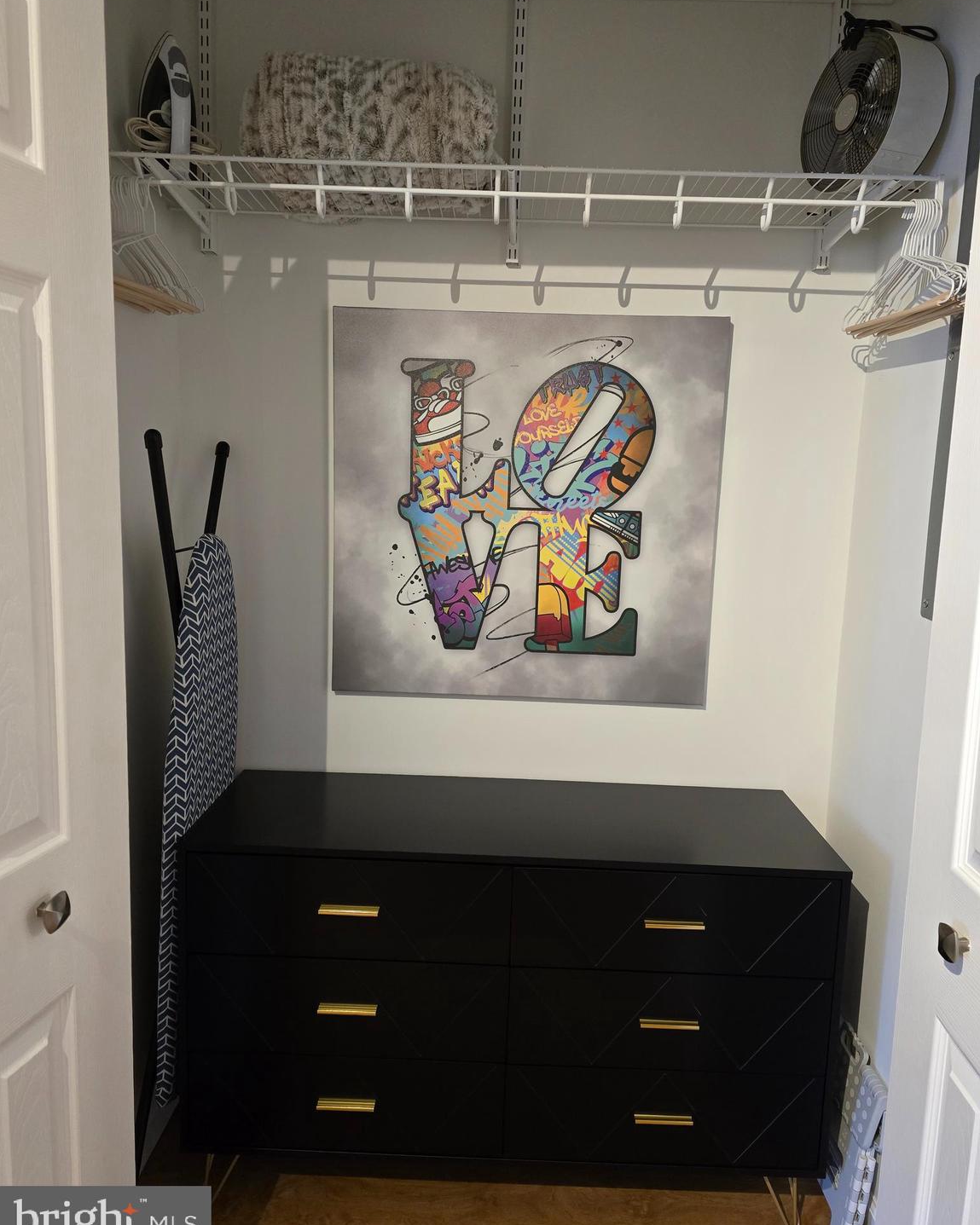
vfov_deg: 70.3
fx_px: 870
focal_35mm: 24
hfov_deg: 58.8
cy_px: 601
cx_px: 490
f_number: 1.7
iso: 800
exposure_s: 1/120
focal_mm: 6.3
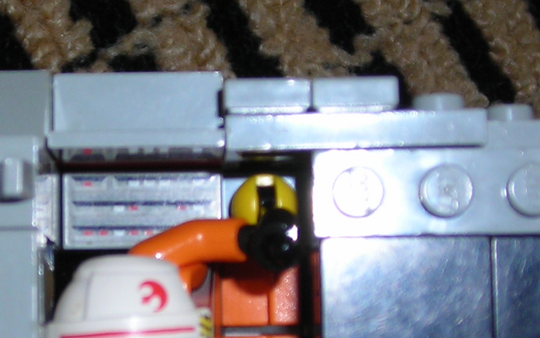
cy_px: 235
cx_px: 112
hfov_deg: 17.8
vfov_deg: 11.3
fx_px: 1708
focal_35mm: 116
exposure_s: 1/60.1
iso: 50
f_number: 3.2
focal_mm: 6.3
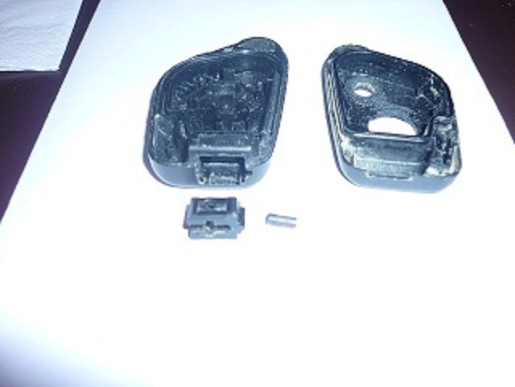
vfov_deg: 42.9
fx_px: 491
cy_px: 194
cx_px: 258
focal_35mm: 33
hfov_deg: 55.4
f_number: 2.8
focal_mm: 5.5
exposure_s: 1/30
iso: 100
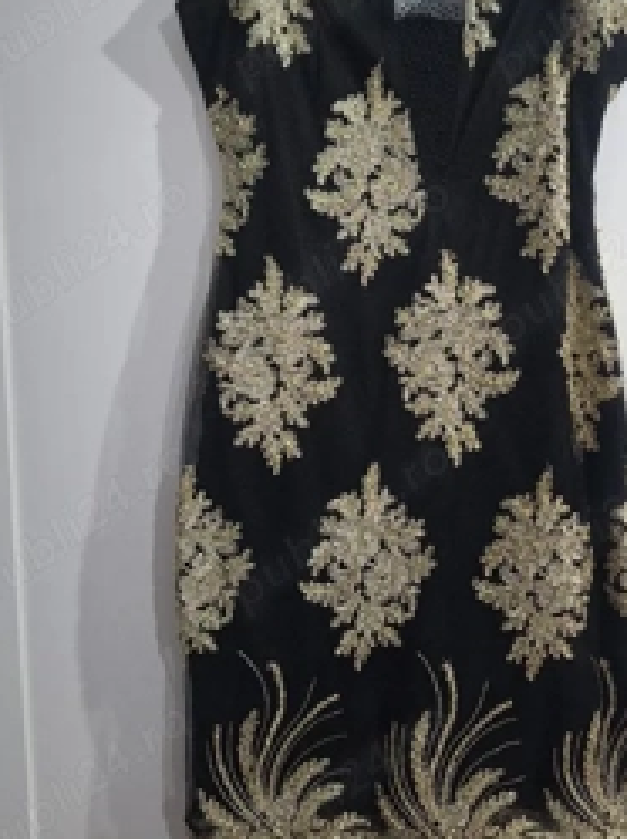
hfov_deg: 38.2
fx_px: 896
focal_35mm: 37
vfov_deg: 49.6
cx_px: 408
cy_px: 303
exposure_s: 1/30
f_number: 1.8
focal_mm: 5.54
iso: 250
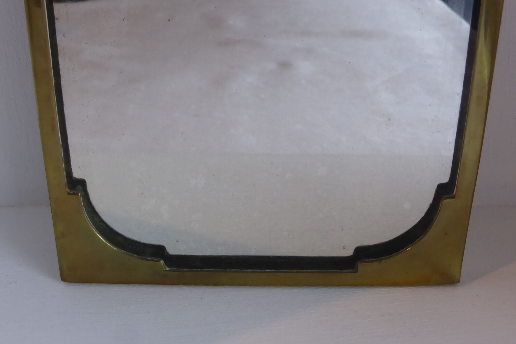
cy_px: 184
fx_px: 817
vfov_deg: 23.8
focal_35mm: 57
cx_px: 259
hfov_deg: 35.1
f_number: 4.6
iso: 400
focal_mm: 9.7
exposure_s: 1/50
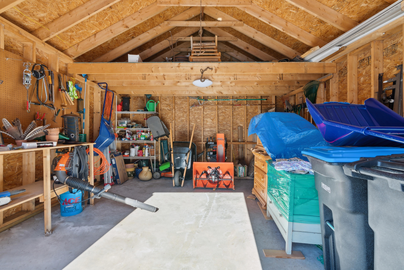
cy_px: 135
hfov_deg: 96.7
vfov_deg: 73.8
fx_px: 180
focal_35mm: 16
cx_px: 202
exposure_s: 1/50
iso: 320
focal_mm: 16
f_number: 7.1
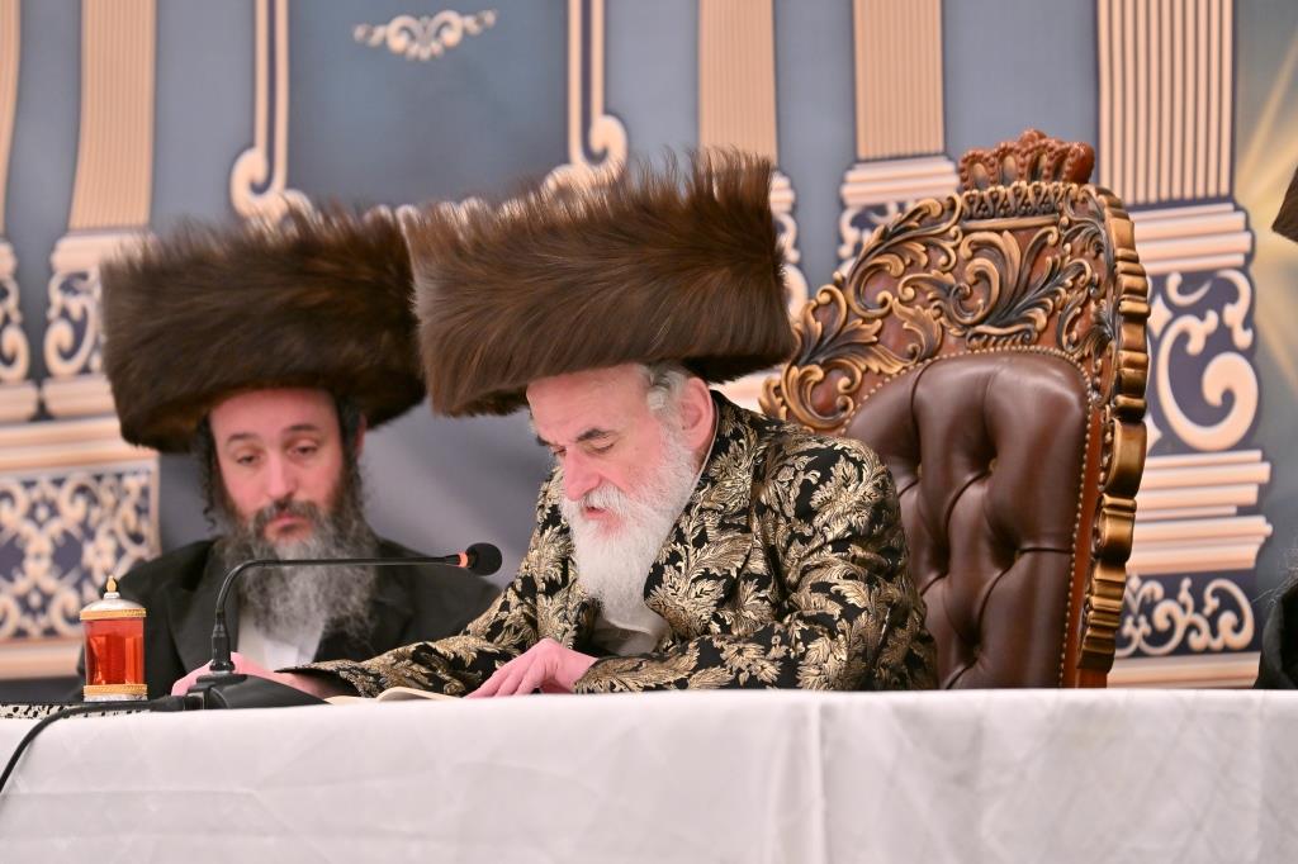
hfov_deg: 6.9
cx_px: 649
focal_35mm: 300
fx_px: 10813
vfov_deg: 4.6
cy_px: 432
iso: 400
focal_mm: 200
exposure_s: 1/160
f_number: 2.8
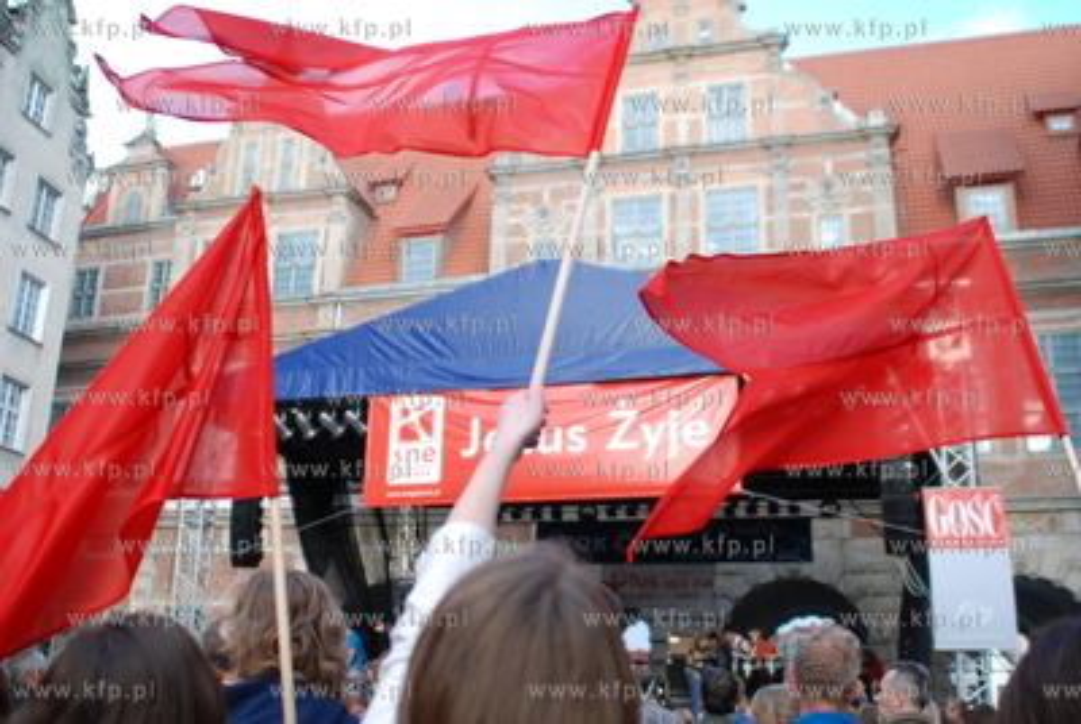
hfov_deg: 53.1
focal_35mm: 36
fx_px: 1083
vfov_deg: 37.0
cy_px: 362
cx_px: 540
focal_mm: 24
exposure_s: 1/320
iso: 125
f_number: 2.8
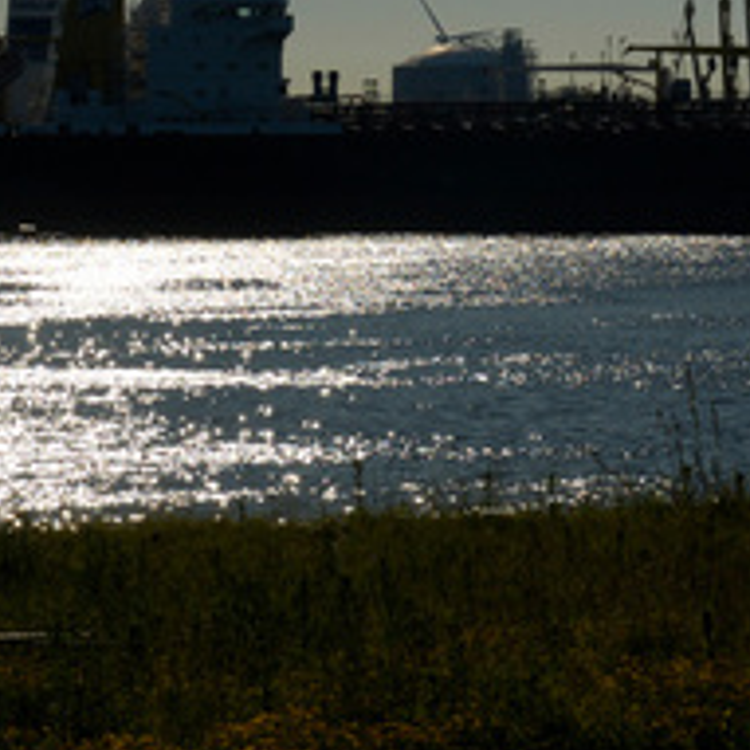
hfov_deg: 7.9
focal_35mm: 221
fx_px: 5417
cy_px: 181
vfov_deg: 7.9
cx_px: 491
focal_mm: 72
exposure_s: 1/1000
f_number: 16
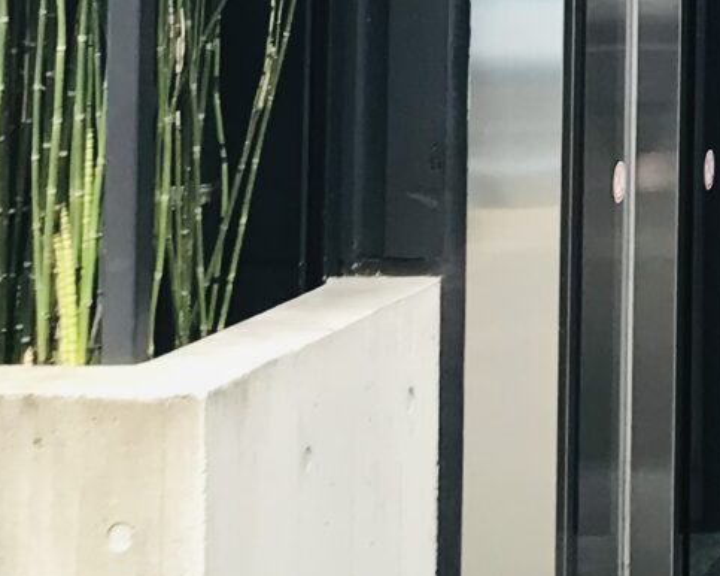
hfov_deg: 11.8
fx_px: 3089
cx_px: 1468
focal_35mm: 145
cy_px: -312
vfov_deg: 10.3
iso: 20
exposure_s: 1/117
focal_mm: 3.99
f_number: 1.8
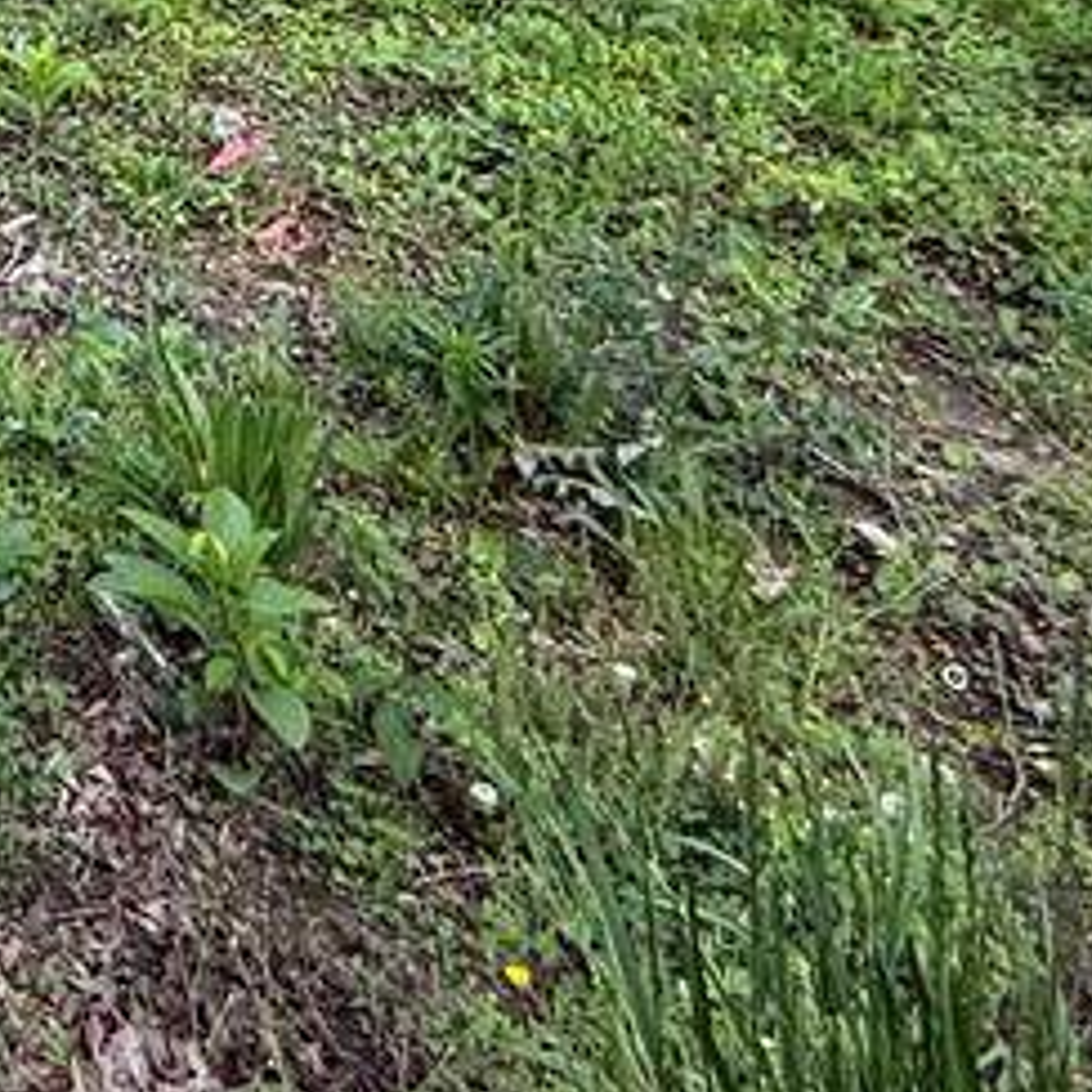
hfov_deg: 24.7
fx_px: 1856
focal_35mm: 52
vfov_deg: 25.4
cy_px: -510
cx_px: -577
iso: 64
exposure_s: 1/436
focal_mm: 2.22
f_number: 2.2
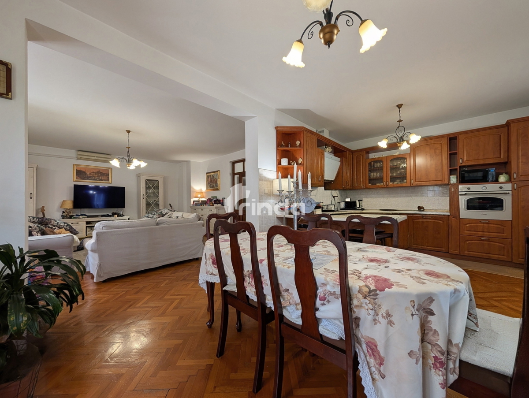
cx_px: 264
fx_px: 184
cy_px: 199
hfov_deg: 110.5
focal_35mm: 12
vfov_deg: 94.6
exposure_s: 1/26.5
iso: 53
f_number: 1.7
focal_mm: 2.02
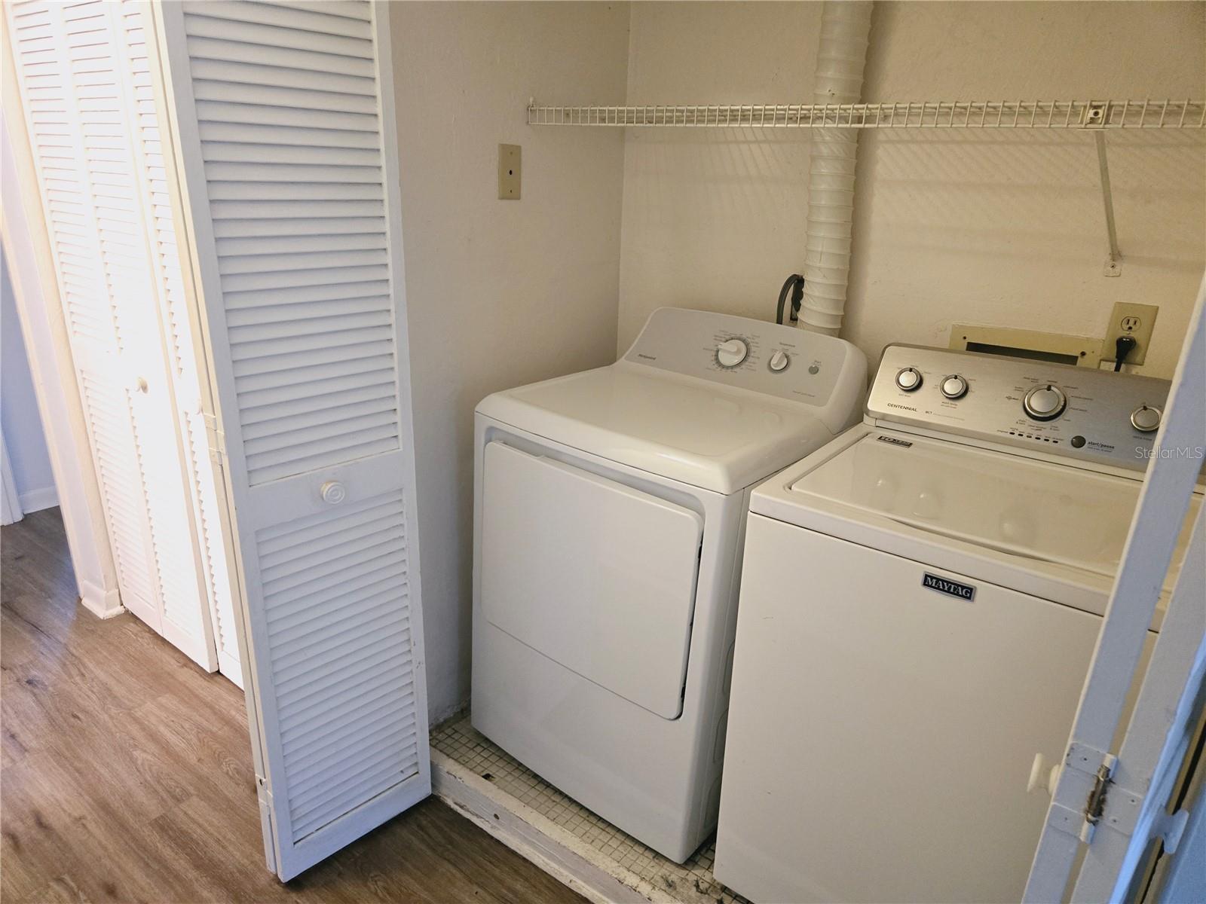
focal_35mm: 23
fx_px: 801
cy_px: 452
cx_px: 603
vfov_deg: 58.9
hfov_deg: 73.9
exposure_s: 1/60
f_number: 1.8
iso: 640
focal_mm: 5.4
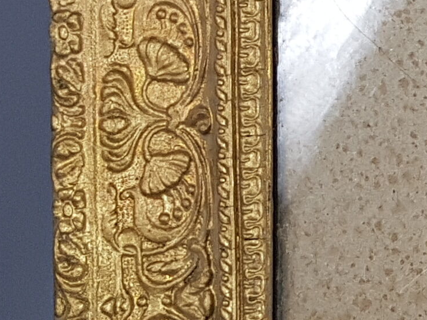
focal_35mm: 101
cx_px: 712
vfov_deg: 14.2
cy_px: -71
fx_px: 1246
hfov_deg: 16.9
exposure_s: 1/50
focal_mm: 4.2
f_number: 1.7
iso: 100
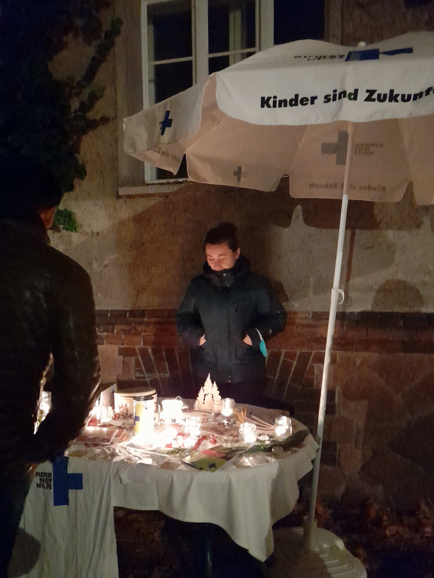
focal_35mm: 28
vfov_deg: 63.4
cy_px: 308
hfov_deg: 49.7
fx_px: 468
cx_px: 211
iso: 2000
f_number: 2
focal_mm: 4.6
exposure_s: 1/10
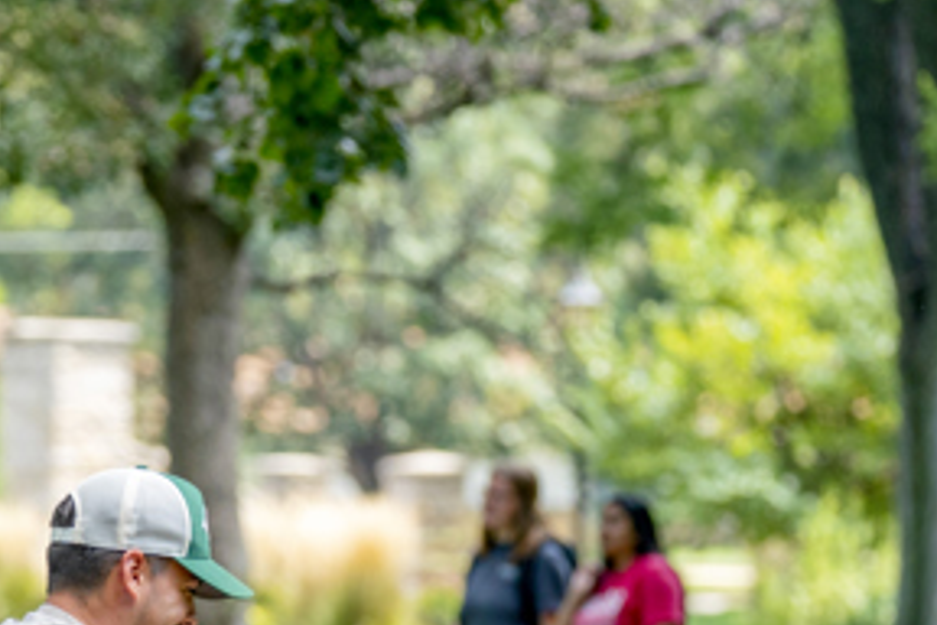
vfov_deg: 3.0
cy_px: 941
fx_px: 12024
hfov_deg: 4.5
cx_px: -62
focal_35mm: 462
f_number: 4
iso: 640
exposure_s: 1/800
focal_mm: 148
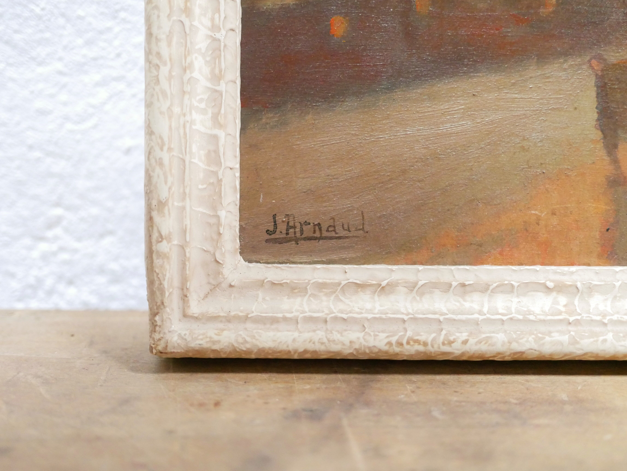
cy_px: 236
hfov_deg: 46.8
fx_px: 725
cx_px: 314
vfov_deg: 36.0
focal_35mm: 40
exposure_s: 1/50
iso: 3200
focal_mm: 20
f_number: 1.7
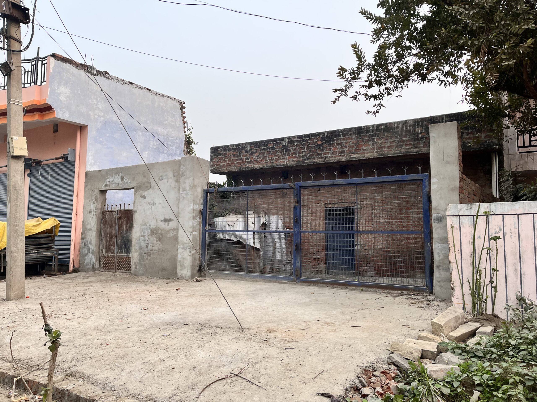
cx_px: 268
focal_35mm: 26
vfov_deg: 53.1
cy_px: 201
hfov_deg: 67.3
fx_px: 403
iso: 50
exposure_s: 1/121
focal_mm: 5.1
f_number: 1.6
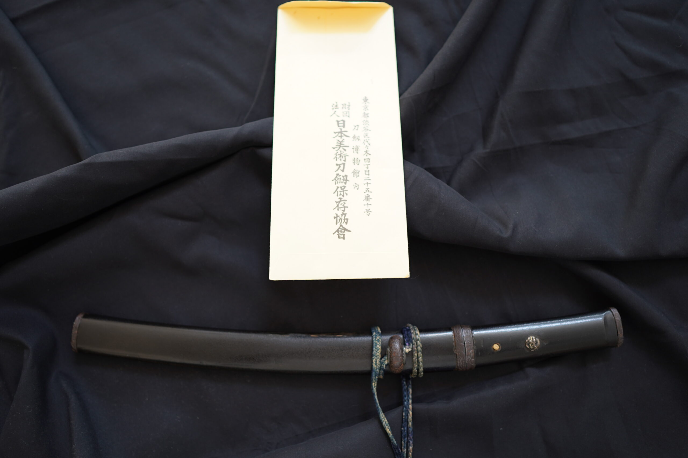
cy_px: 229
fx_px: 459
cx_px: 344
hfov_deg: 73.7
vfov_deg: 53.1
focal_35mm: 24
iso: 100
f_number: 1.6
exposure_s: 1/30
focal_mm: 16
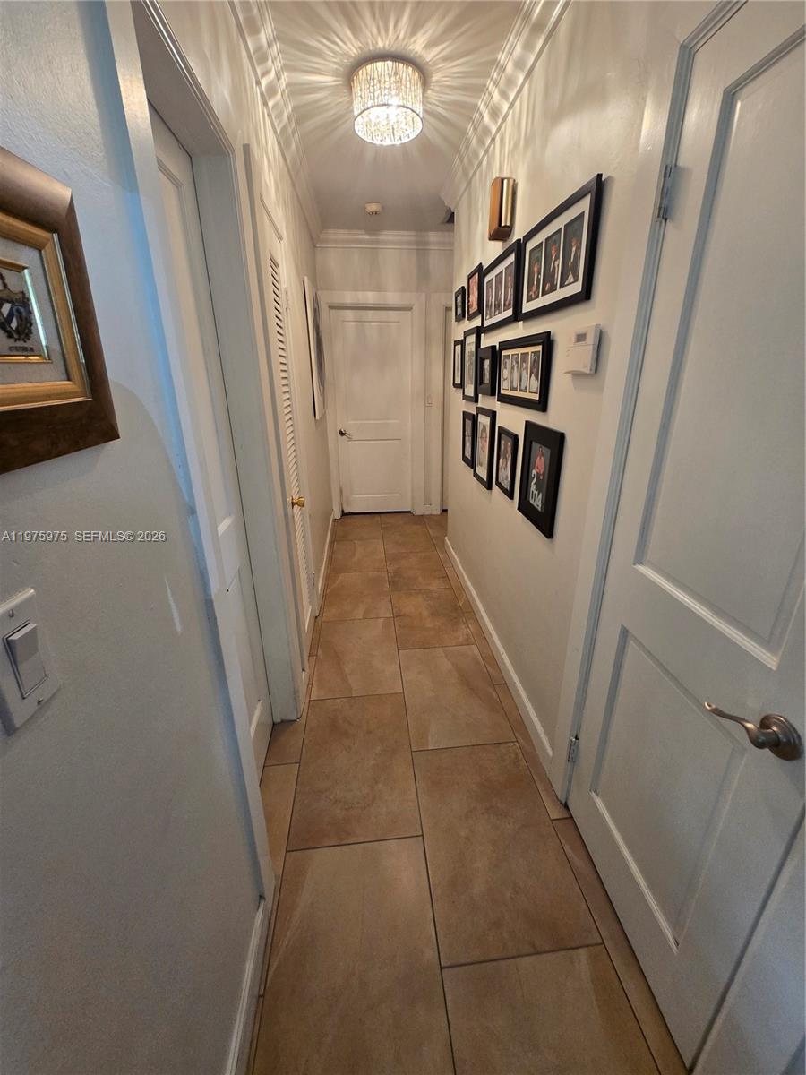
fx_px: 404
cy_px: 538
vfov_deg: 106.2
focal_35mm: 13
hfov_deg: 89.9
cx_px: 403
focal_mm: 1.7
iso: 160
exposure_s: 1/60
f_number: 2.2
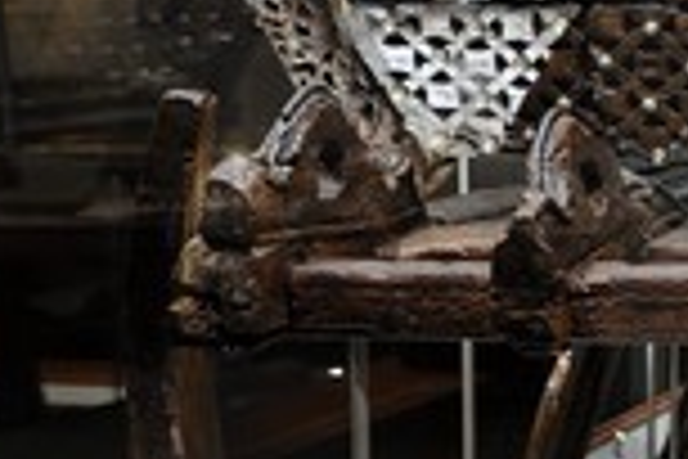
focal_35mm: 132
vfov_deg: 10.4
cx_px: 805
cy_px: 225
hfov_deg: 15.0
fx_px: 2522
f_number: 8
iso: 200
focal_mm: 48
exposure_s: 1.3
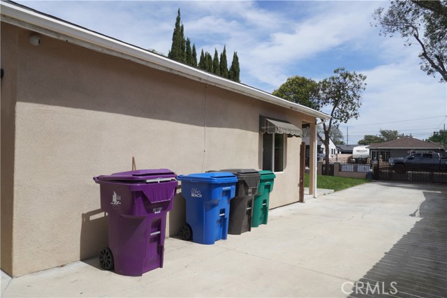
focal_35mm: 24
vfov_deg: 53.2
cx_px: 224
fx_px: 298
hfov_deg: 73.7
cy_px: 149
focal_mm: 16
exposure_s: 1/1000
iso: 100
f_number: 5
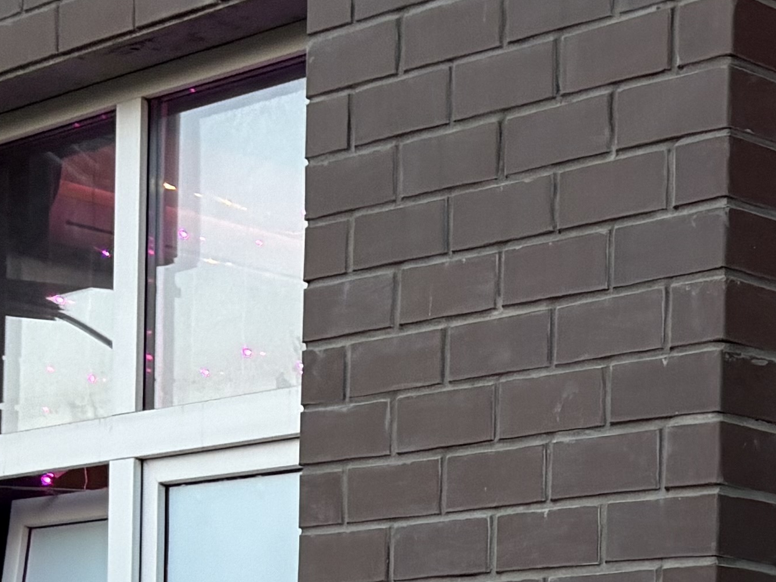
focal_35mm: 111
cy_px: 916
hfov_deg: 15.1
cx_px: 1436
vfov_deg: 12.6
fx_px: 2488
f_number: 1.6
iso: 160
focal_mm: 5.96
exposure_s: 1/50
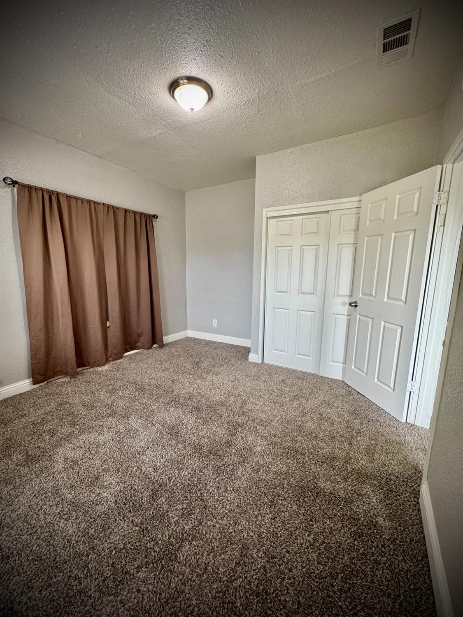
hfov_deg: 85.7
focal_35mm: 14
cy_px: 308
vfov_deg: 102.1
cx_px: 232
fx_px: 250
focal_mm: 2.22
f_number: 2.2
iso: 160
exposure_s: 1/60
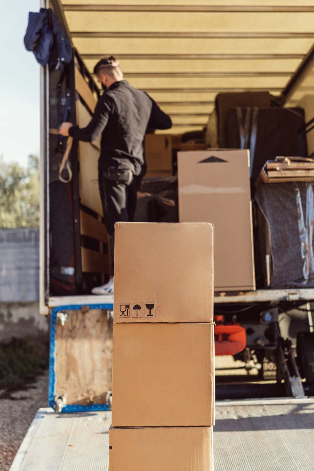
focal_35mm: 52
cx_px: 157
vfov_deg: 37.9
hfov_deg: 25.8
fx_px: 687
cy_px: 236
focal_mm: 35
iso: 100
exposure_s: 1/1600
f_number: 1.4
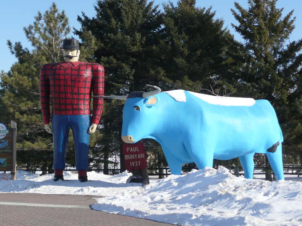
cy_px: 113
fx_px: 698
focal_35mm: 80
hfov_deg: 24.4
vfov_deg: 18.4
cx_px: 151
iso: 100
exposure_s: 1/500
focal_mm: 11
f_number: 4.5
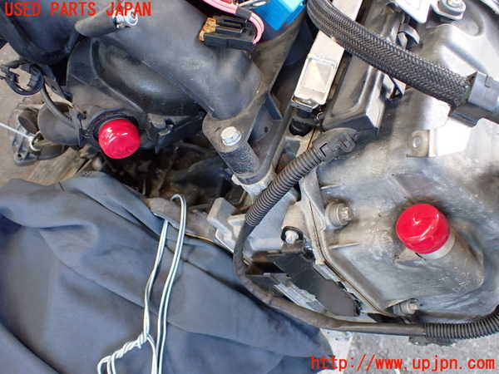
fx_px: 432
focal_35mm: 30
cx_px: 250
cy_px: 187
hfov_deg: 60.0
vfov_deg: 46.8
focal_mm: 5.4
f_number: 2.3
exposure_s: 1/125
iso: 400
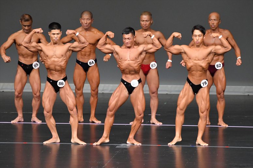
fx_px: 2213
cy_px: 84
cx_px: 126
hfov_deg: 6.5
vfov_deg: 4.4
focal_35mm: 315
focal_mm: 210
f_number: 5.6
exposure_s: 1/400
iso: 5000
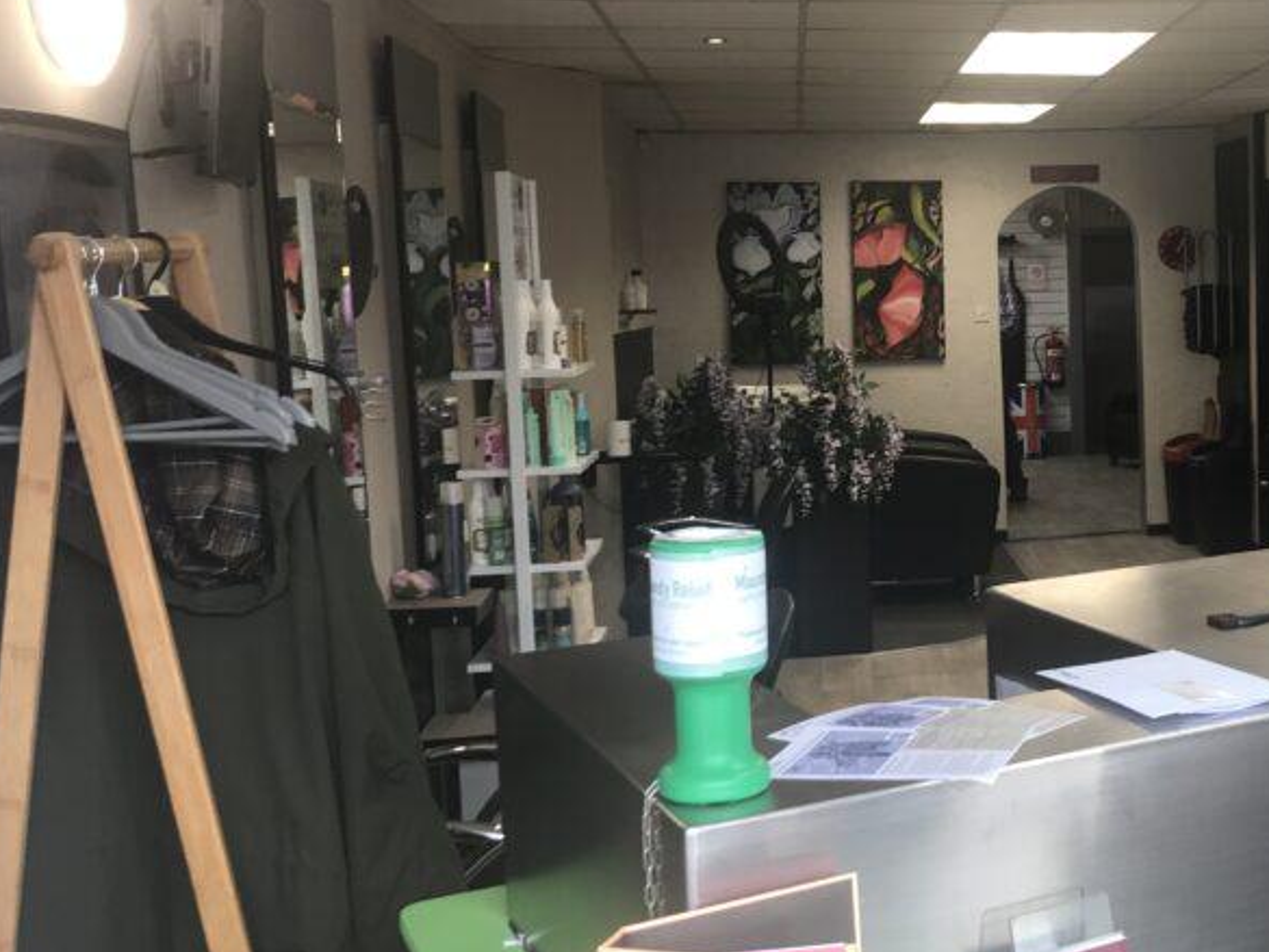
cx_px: 1091
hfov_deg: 36.9
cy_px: 451
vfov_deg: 29.7
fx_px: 1797
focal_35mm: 49
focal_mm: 3.99
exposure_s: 1/50
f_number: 1.8
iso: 20
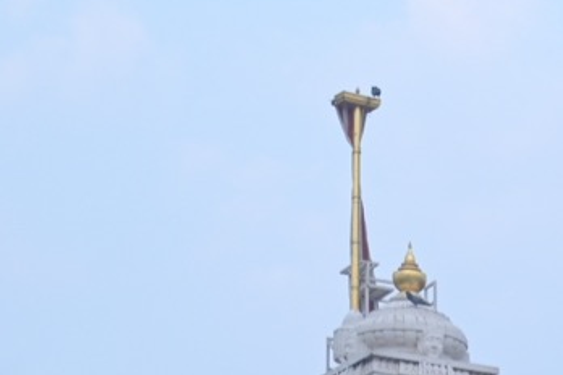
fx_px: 3878
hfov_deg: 7.7
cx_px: 1385
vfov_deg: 5.3
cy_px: 969
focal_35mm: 248
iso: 400
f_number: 6.3
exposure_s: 1/125
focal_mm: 45
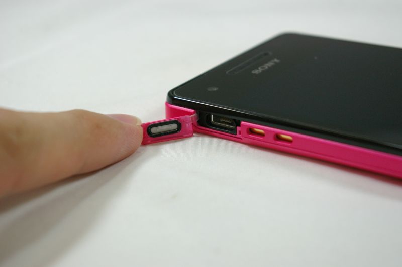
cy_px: 134
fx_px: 837
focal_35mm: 75
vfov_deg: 18.2
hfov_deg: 27.0
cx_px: 201
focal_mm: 50
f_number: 8
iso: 800
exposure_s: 1/125
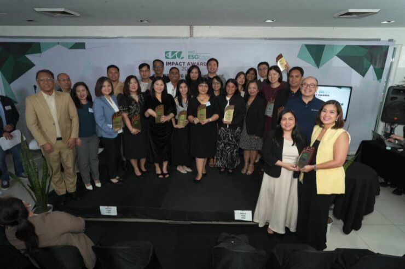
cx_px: 202
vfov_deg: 57.1
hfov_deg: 78.6
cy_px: 134
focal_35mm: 22
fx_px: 247
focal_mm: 22
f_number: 5.6
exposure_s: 1/100
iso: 1250
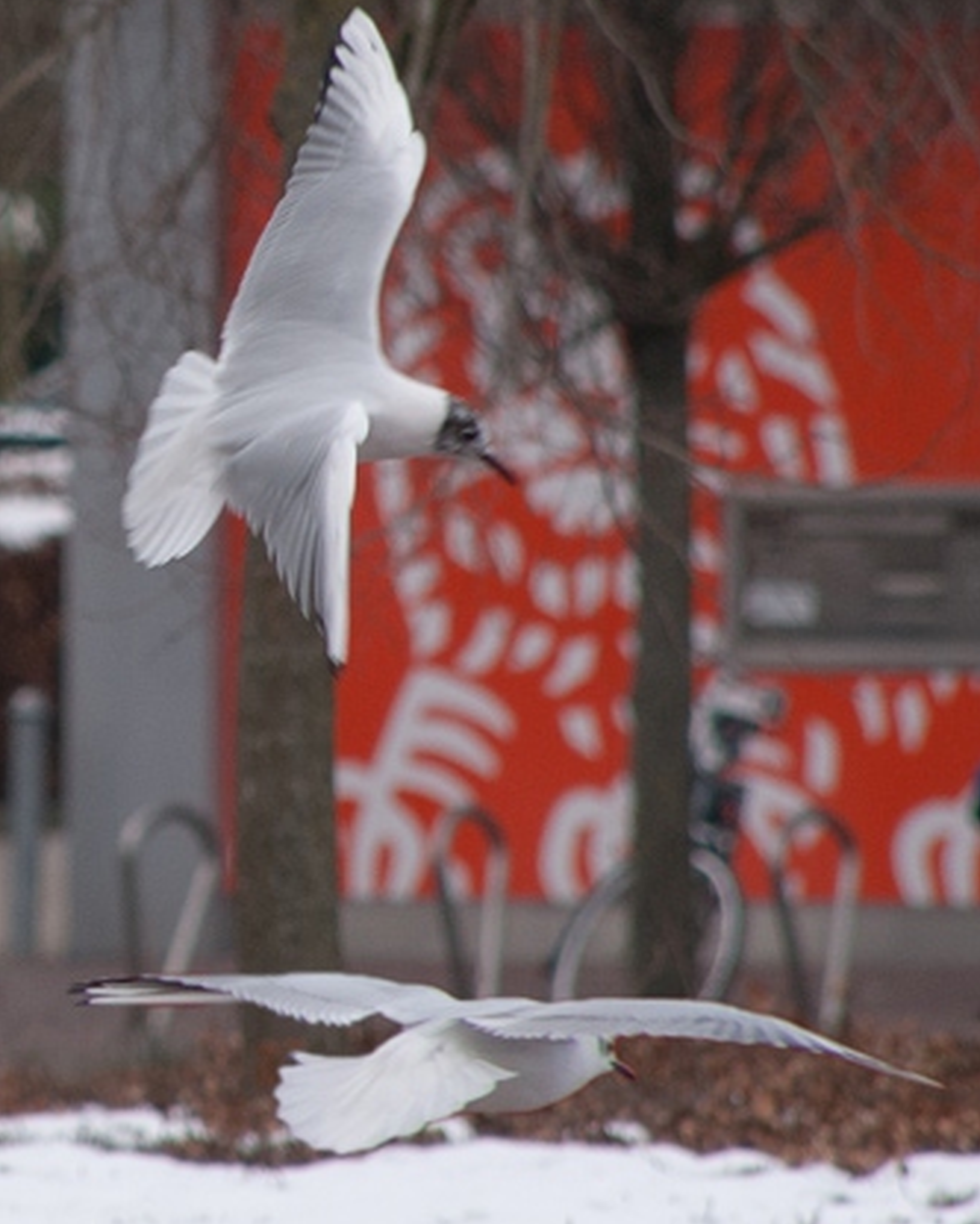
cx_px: 490
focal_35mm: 339
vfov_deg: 5.7
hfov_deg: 4.6
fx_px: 12286
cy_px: 600
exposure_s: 1/320
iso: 250
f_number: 6.3
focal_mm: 200
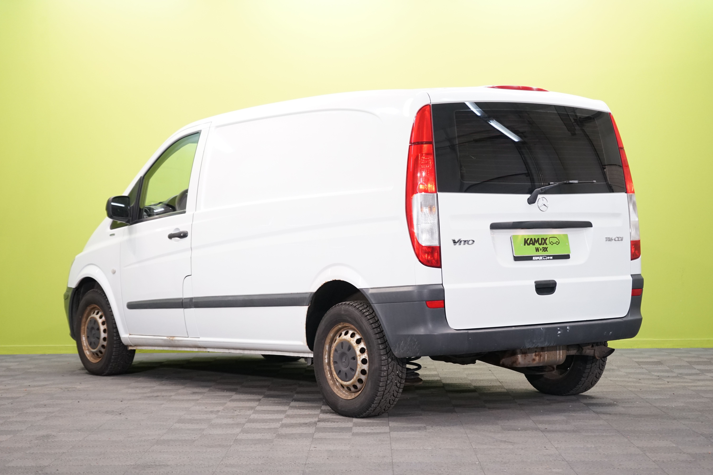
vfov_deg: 19.5
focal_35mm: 70
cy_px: 238
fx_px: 1386
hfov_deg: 28.8
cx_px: 356
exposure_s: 1/100
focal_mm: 70
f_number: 5.6
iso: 2000
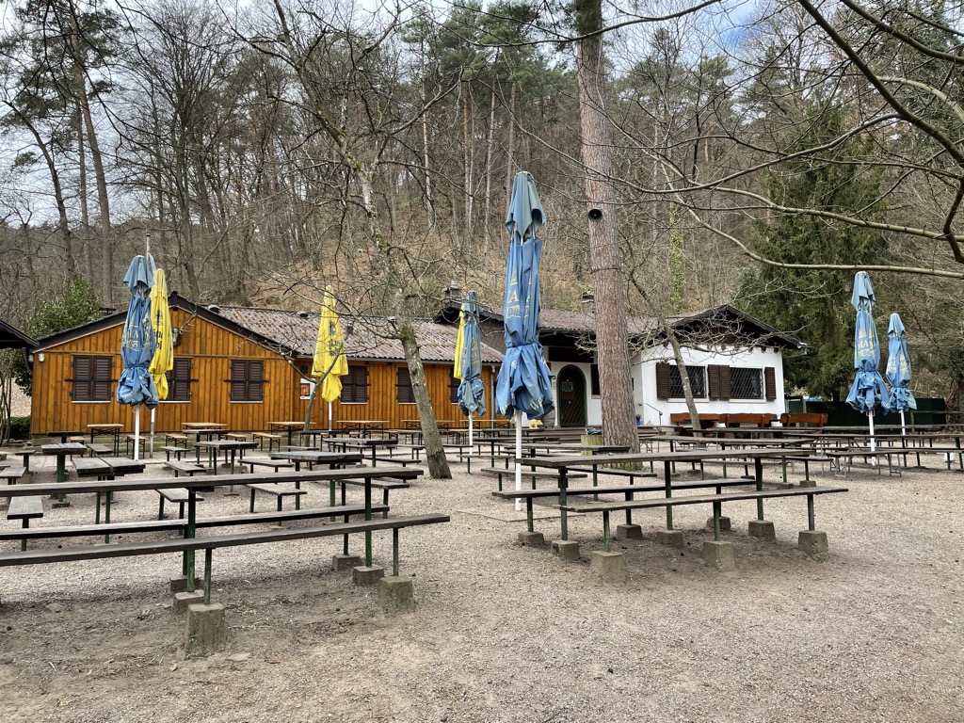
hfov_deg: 67.3
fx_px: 724
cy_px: 362
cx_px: 482
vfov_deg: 53.1
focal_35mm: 26
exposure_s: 1/403
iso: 32
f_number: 1.6
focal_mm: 4.2
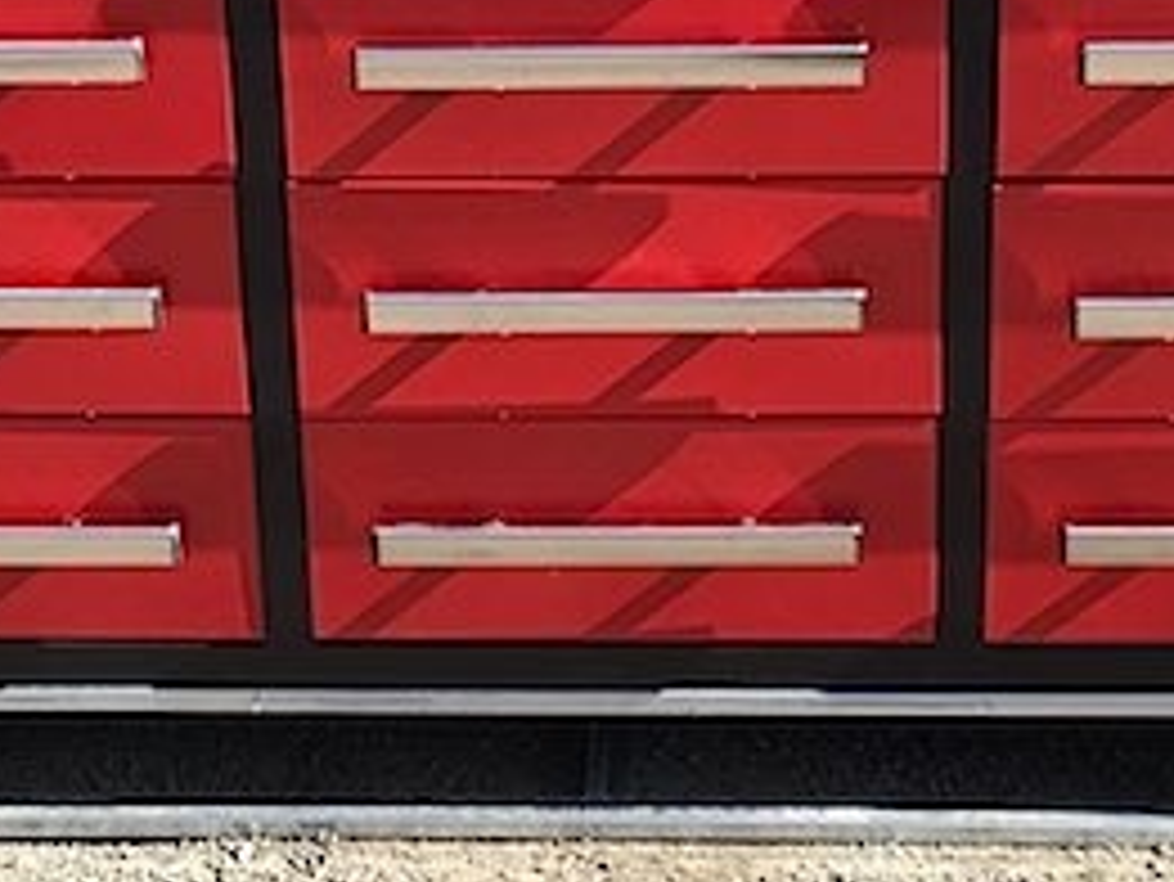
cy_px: 583
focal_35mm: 100
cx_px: 621
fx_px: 3393
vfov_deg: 14.8
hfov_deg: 19.6
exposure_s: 1/641
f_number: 2.2
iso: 25
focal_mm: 4.15
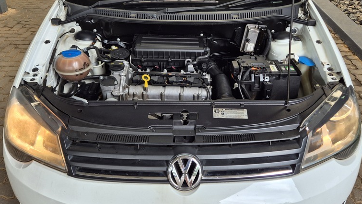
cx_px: 189
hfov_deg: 58.0
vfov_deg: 34.1
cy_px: 57
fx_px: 326
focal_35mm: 34
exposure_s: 1/180
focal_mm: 5.4
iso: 25
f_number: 1.8
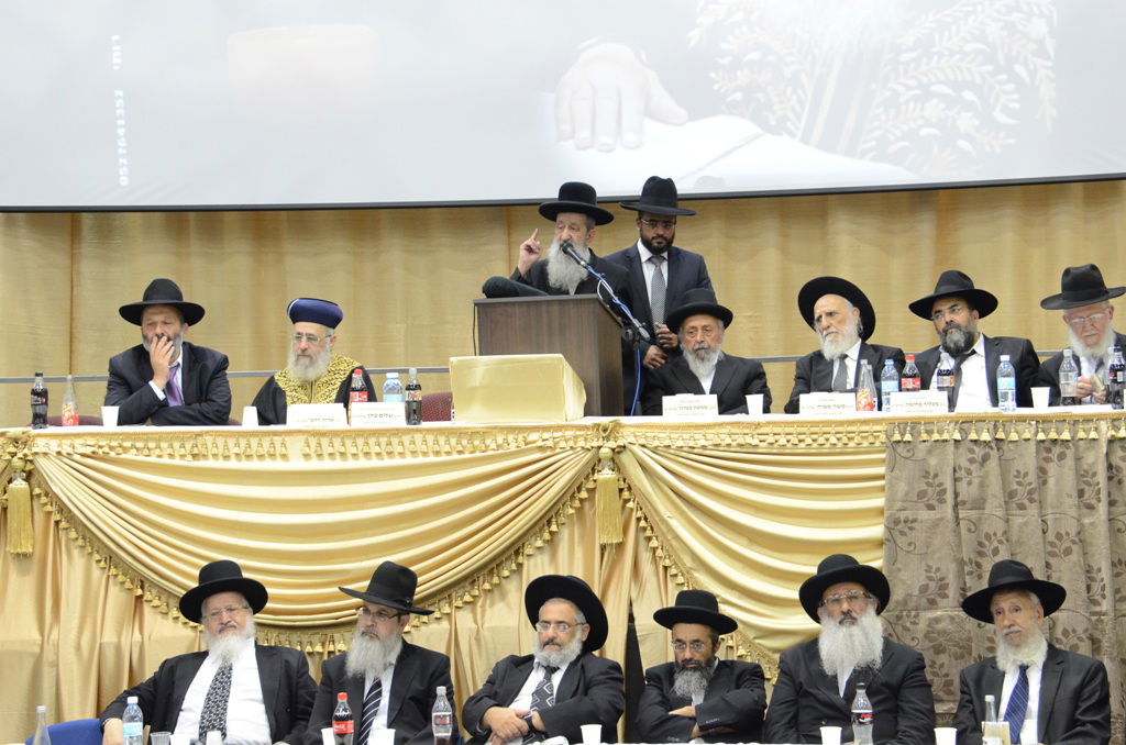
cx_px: 563
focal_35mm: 102
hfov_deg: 20.1
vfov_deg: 13.4
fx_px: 3183
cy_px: 372
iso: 2500
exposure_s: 1/60
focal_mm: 68
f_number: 5.6
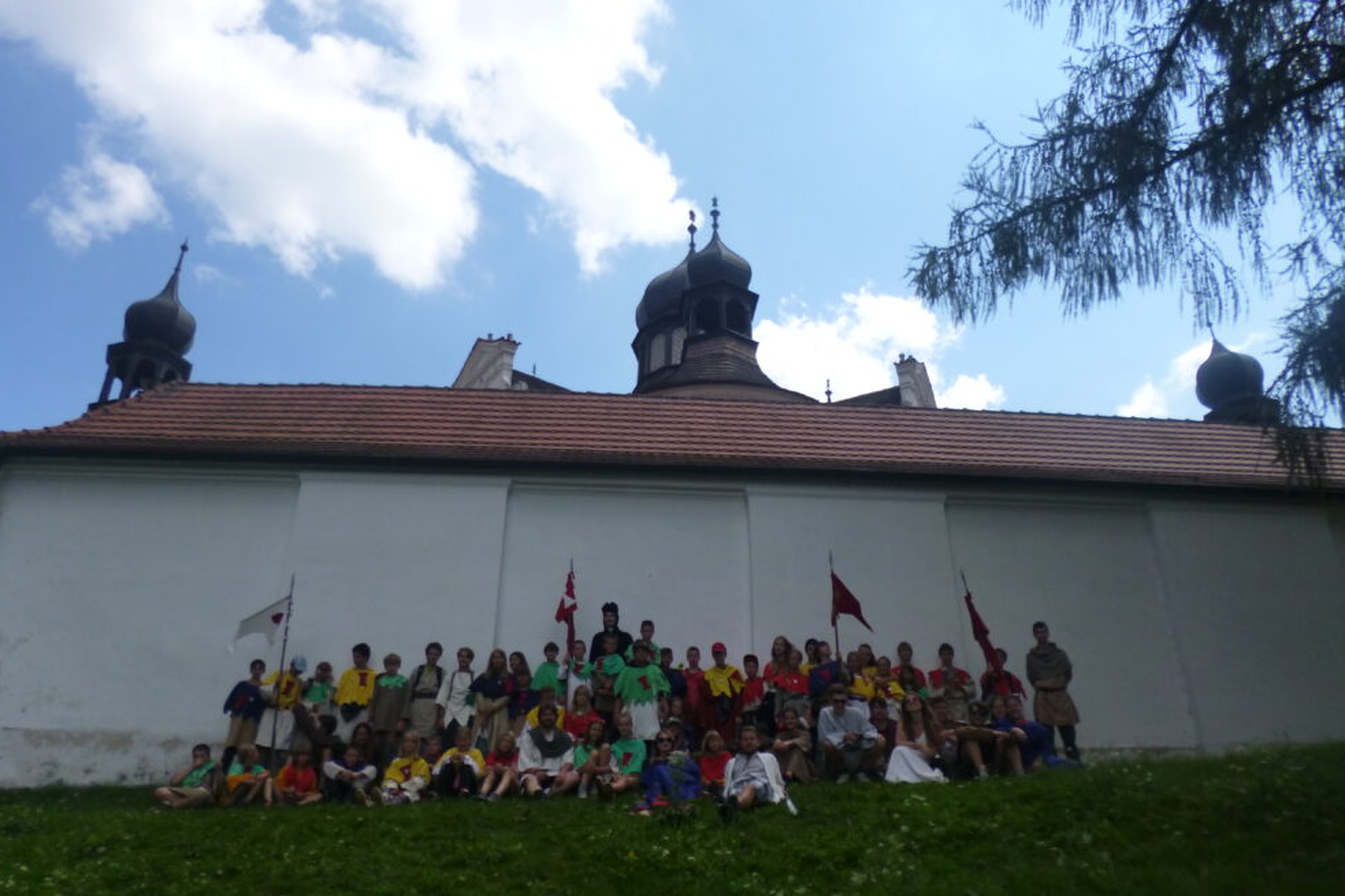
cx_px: 683
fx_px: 971
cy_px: 402
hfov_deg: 69.4
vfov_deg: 49.5
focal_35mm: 26
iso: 160
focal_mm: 4.3
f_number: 9
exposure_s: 1/125
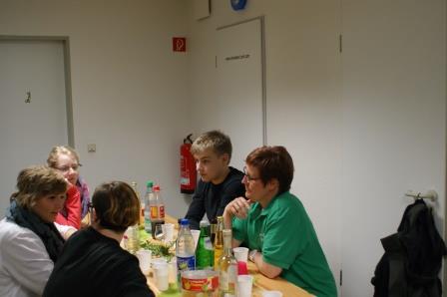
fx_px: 484
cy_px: 148
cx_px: 224
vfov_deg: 34.2
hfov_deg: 49.6
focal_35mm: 39
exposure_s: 1/30
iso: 800
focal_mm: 26
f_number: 4.5
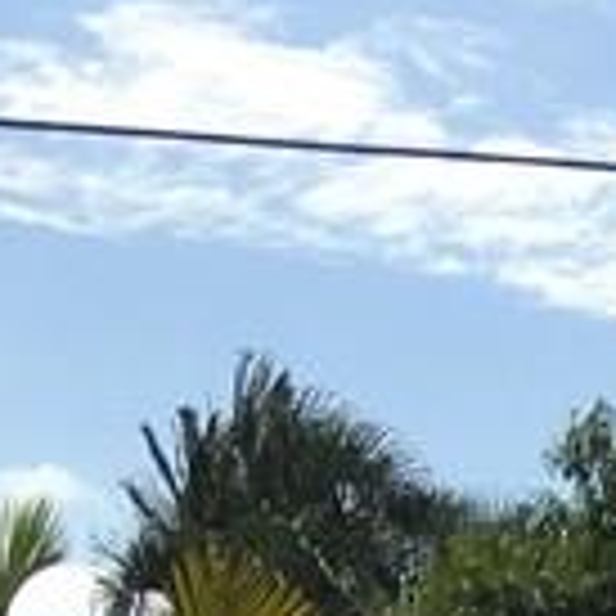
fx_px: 3866
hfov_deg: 7.8
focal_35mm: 192
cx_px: 1902
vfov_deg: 8.1
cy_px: 1686
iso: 25
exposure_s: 1/1603
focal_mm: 4.15
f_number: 2.2
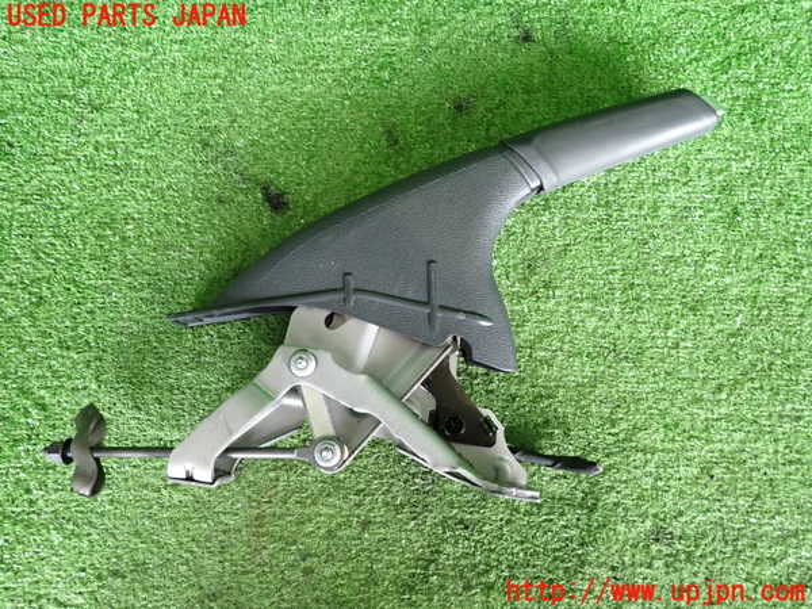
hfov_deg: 69.4
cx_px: 406
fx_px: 586
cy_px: 304
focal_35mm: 25
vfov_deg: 54.9
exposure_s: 1/30
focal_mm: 4.5
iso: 250
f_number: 2
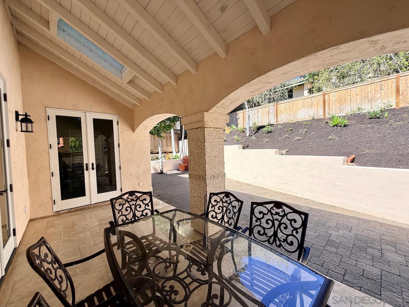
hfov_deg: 102.1
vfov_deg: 85.7
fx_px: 165
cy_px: 154
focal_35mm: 14
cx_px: 204
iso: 40
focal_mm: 2.22
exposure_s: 1/502
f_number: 2.2
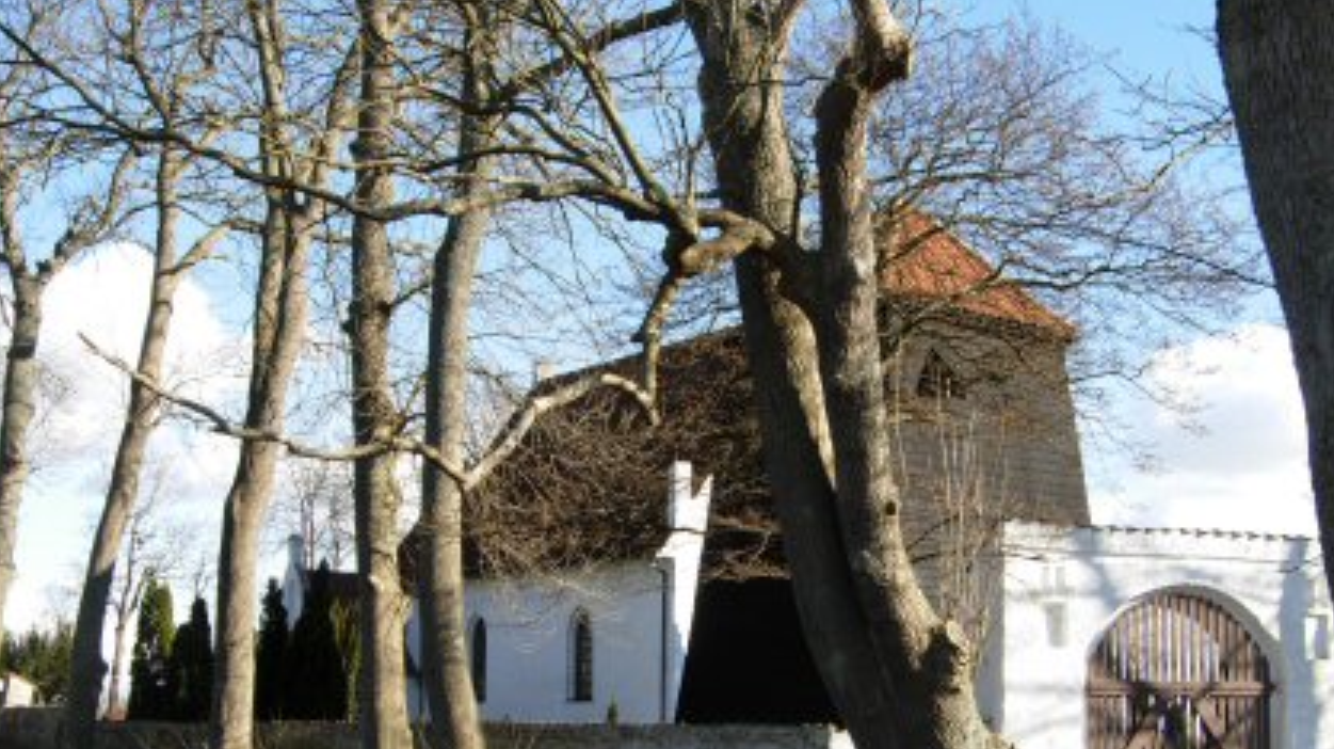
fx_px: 1414
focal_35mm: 40
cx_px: 657
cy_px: 475
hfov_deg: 50.5
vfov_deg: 29.5
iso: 50
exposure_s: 1/197
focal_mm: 7.5
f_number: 4.8
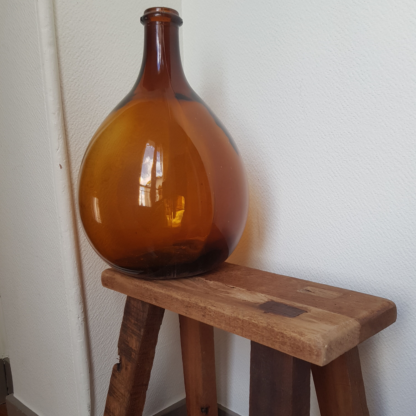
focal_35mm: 31
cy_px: 254
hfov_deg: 52.5
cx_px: 208
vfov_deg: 52.1
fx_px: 421
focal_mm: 4.2
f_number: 1.7
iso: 80
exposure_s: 1/100
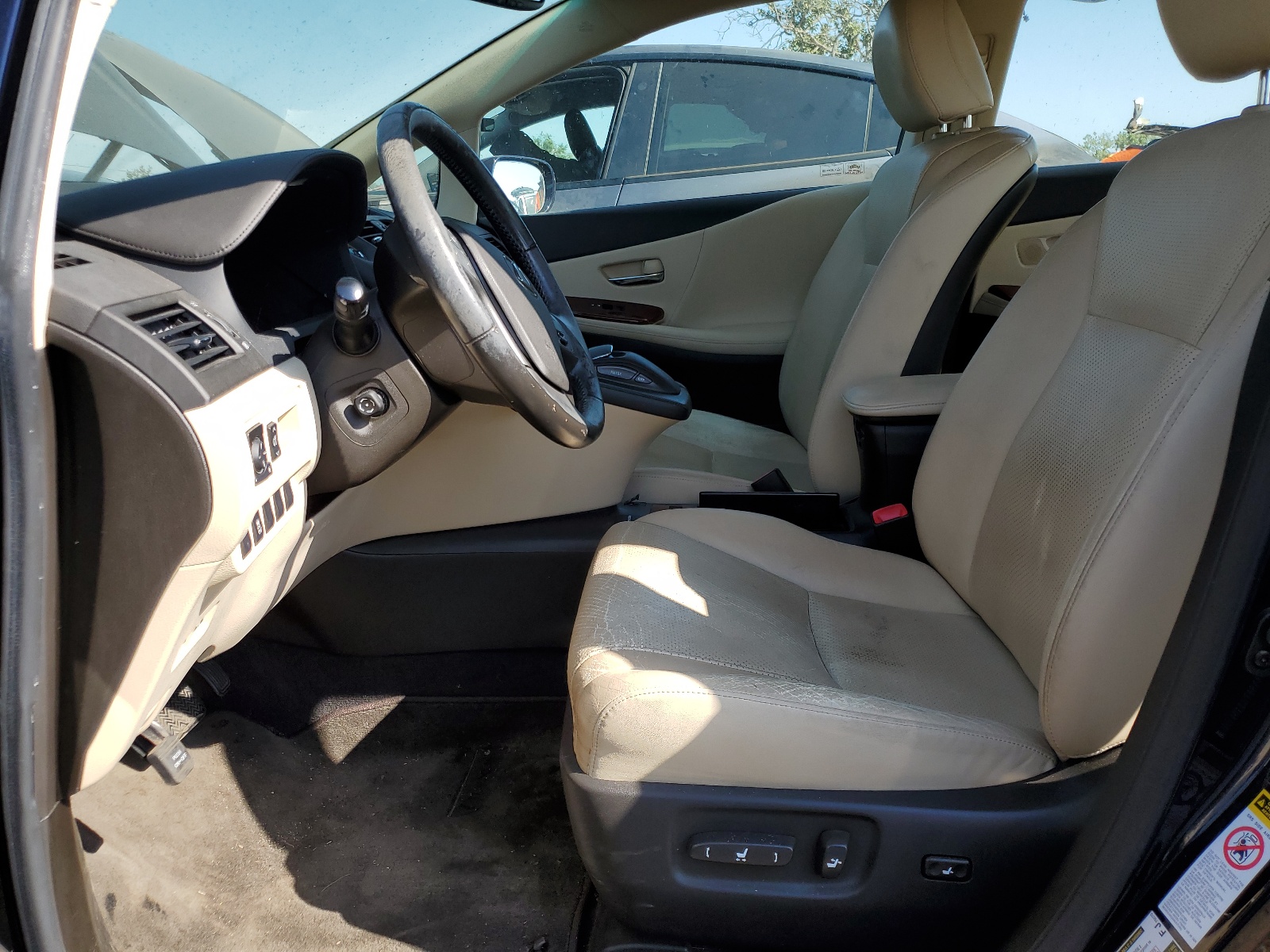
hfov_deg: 67.3
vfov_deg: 53.1
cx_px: 635
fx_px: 954
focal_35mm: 26
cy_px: 476
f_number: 1.5
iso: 50
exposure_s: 1/1111
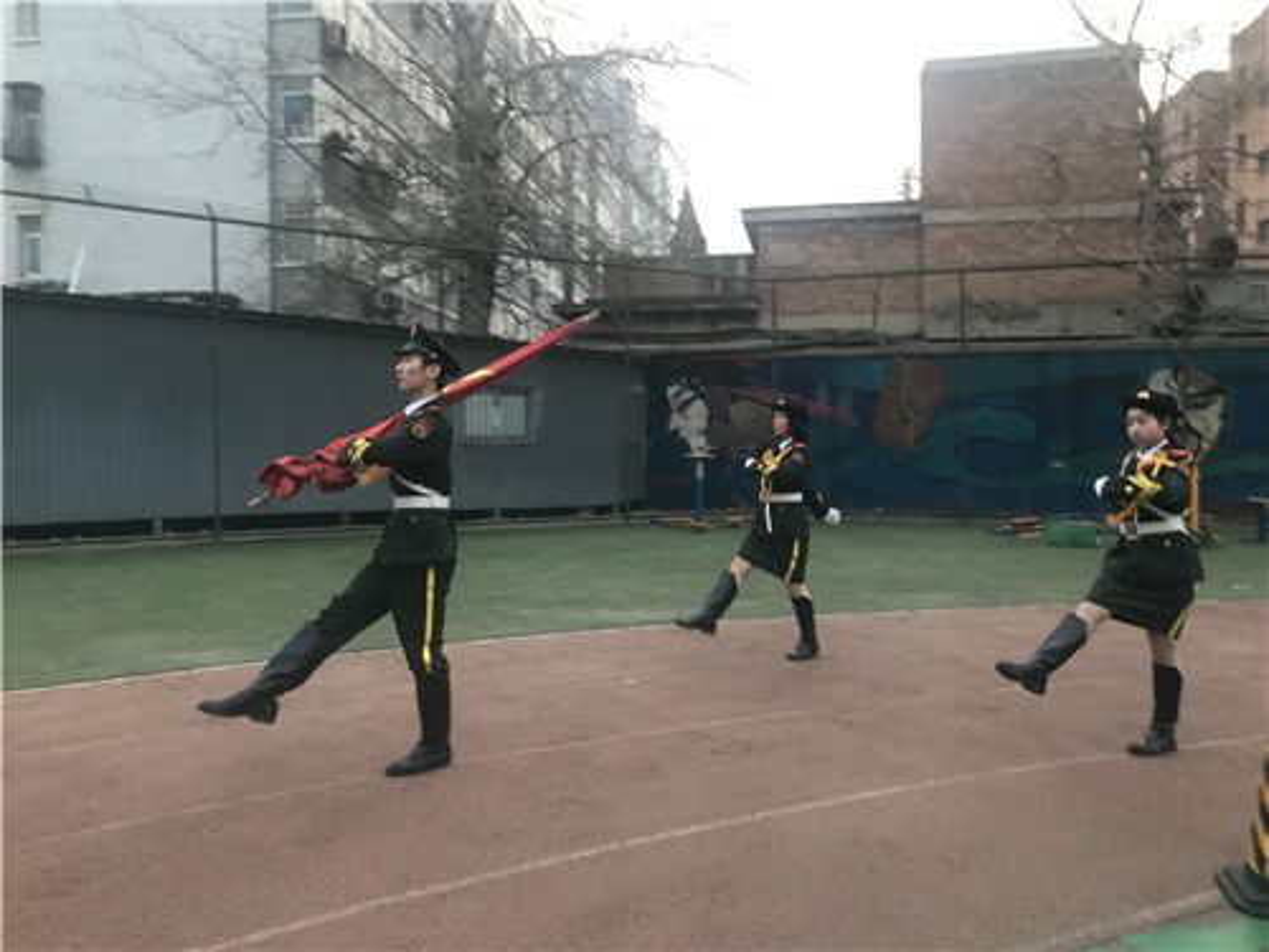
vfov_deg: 49.7
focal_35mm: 28
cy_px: 476
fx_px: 1026
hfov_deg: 63.4
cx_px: 634
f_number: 1.8
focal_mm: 3.99
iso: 125
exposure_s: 1/33
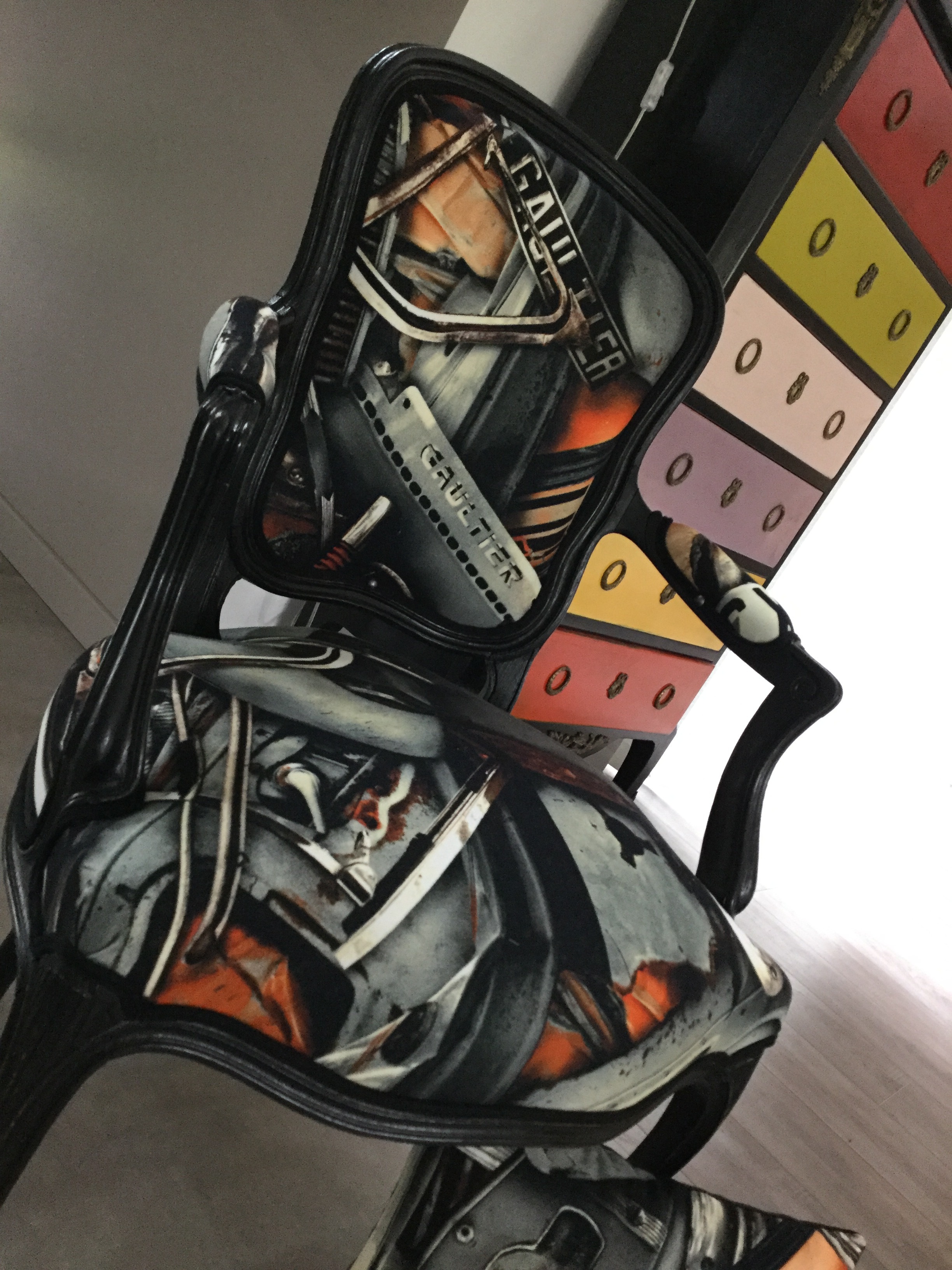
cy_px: 635
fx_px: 1137
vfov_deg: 58.4
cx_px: 476
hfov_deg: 45.4
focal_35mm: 31
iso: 200
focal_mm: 3.3
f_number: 2.4
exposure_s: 1/20
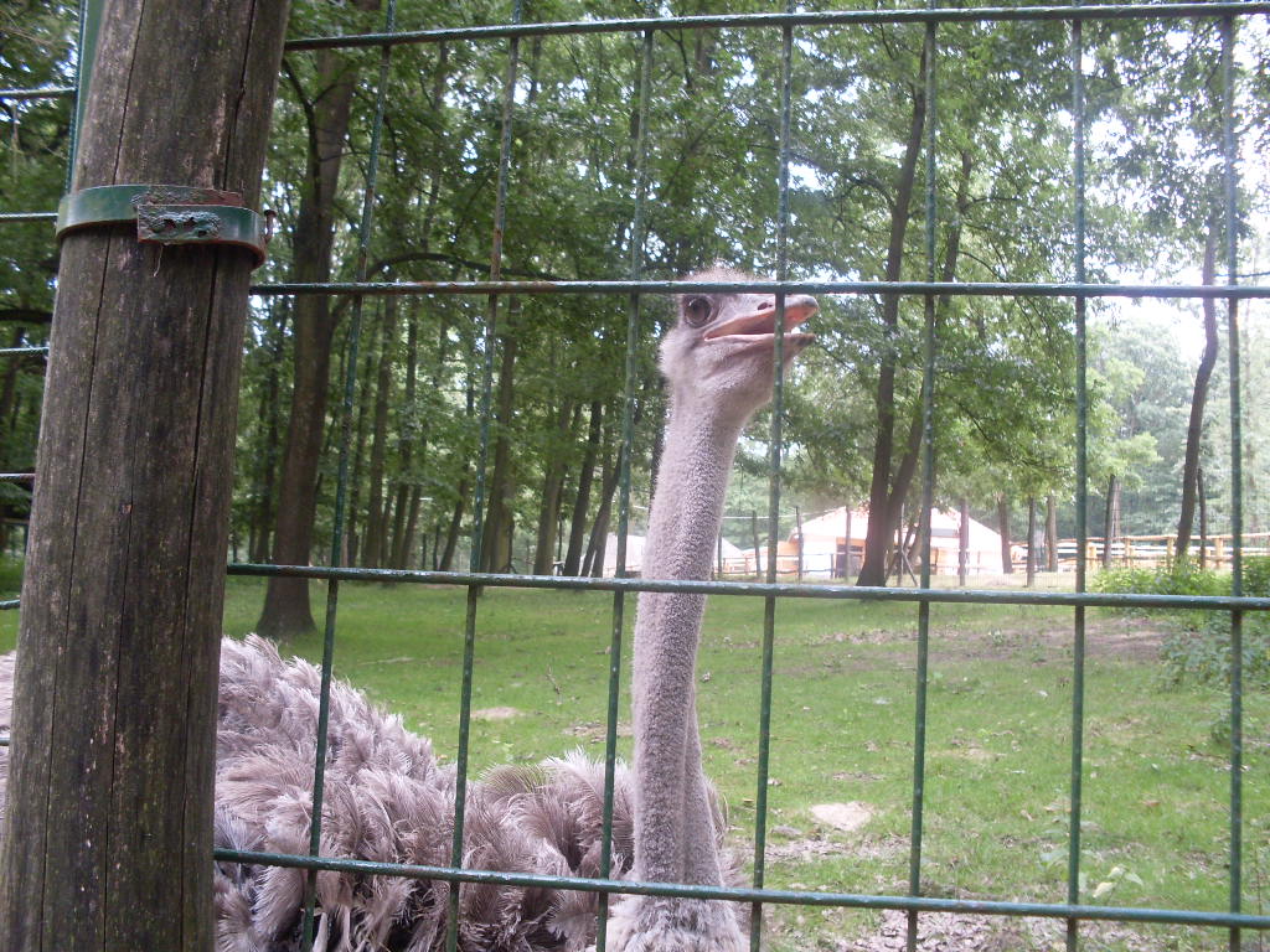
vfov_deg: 37.7
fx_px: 1394
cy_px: 476
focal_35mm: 38
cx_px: 635
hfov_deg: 49.0
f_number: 2.8
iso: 100
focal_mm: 6.3
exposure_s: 1/45
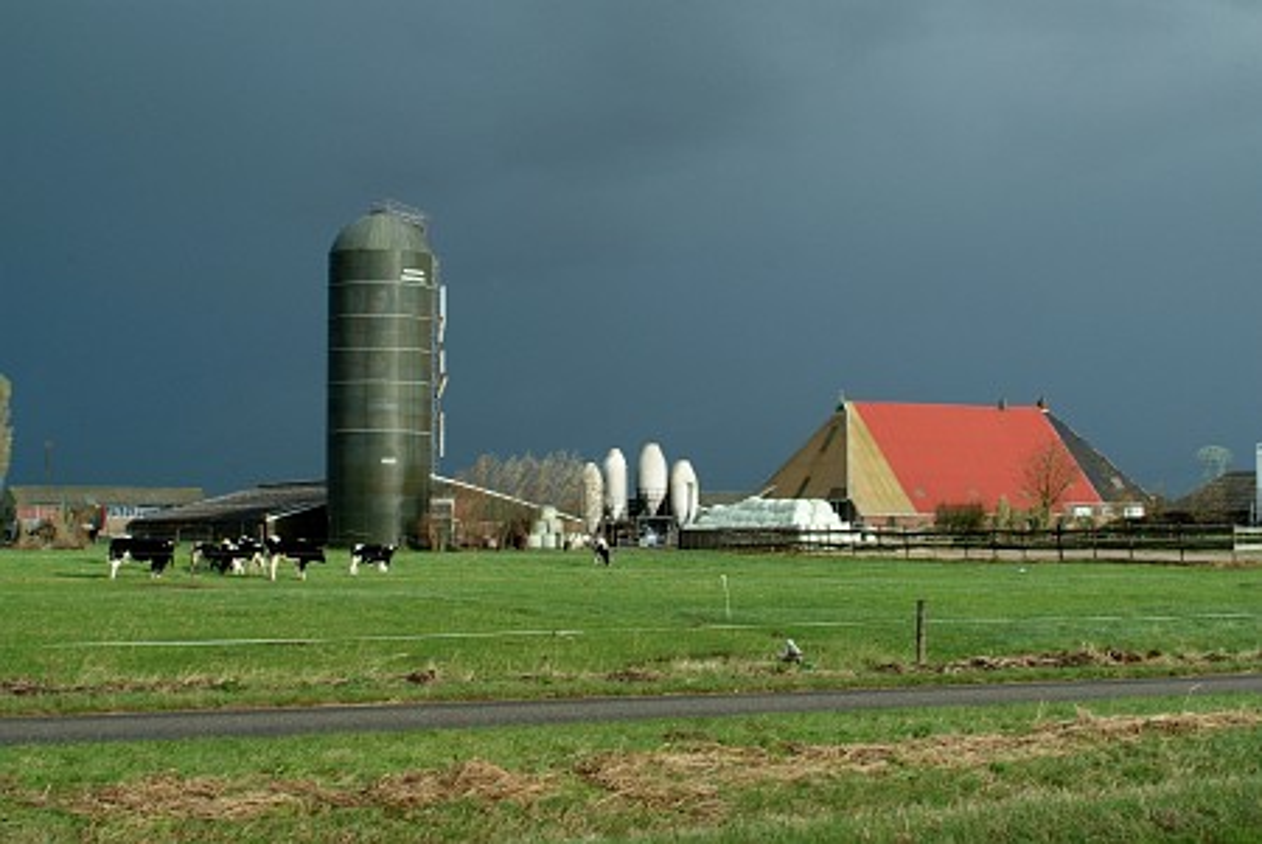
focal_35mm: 53
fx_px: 1860
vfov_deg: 25.6
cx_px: 631
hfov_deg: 37.5
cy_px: 422
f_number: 5.6
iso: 400
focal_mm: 35
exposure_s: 1/1000
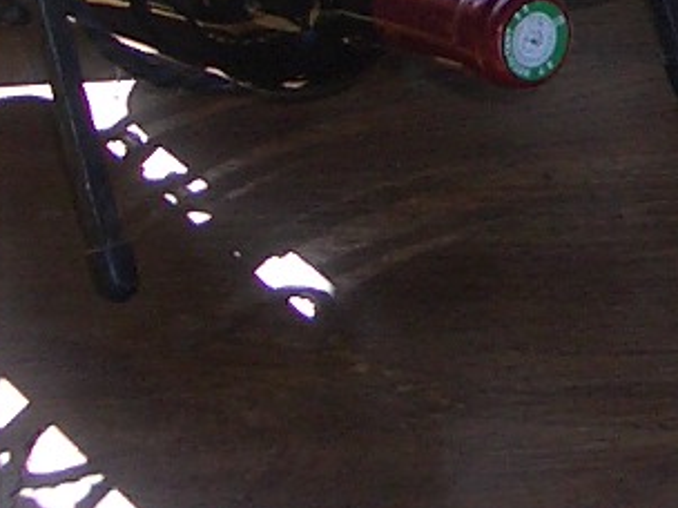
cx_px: 787
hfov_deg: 10.6
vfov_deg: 7.9
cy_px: -261
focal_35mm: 184
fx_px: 3604
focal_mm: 5.8
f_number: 2.6
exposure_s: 1/400
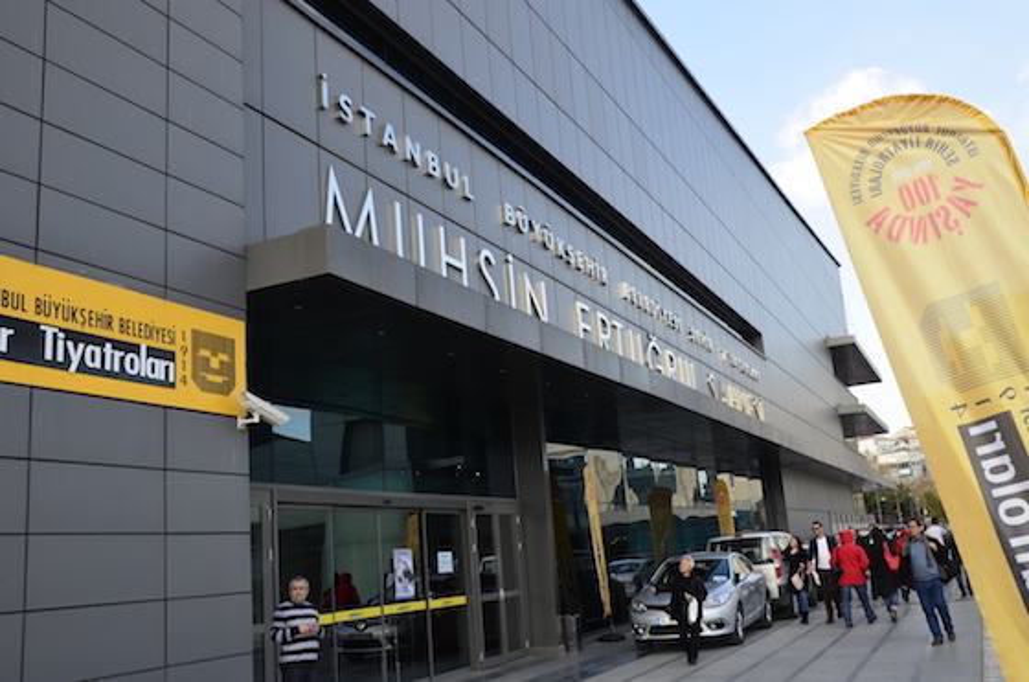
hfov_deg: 57.3
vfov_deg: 39.8
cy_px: 341
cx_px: 514
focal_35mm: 33
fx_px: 941
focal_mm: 22
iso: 220
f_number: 10
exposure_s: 1/60
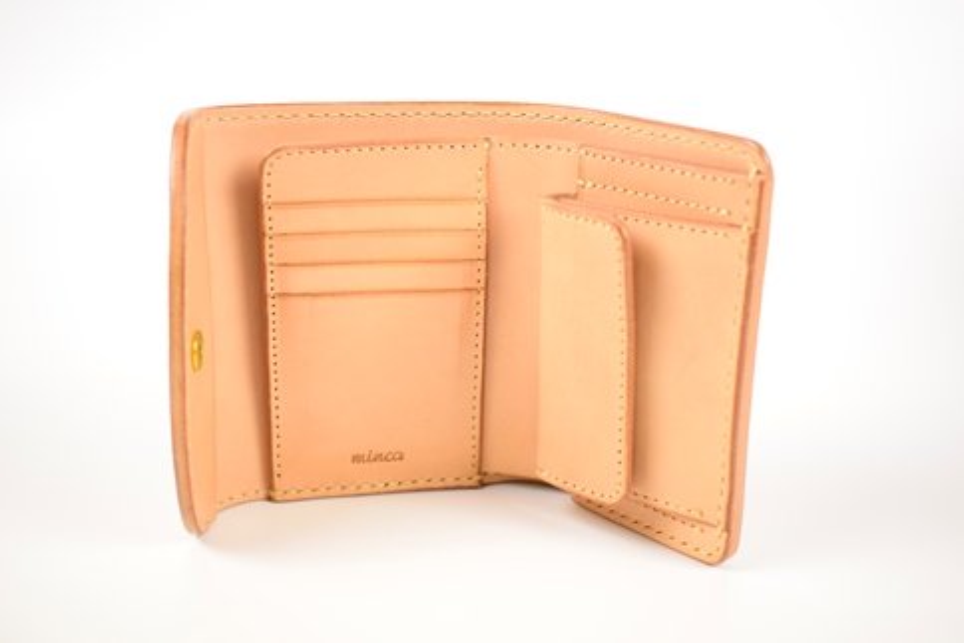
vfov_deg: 29.9
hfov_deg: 43.6
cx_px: 482
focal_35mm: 45
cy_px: 322
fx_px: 1205
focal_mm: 30
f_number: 4.5
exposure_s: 1/200
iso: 3200
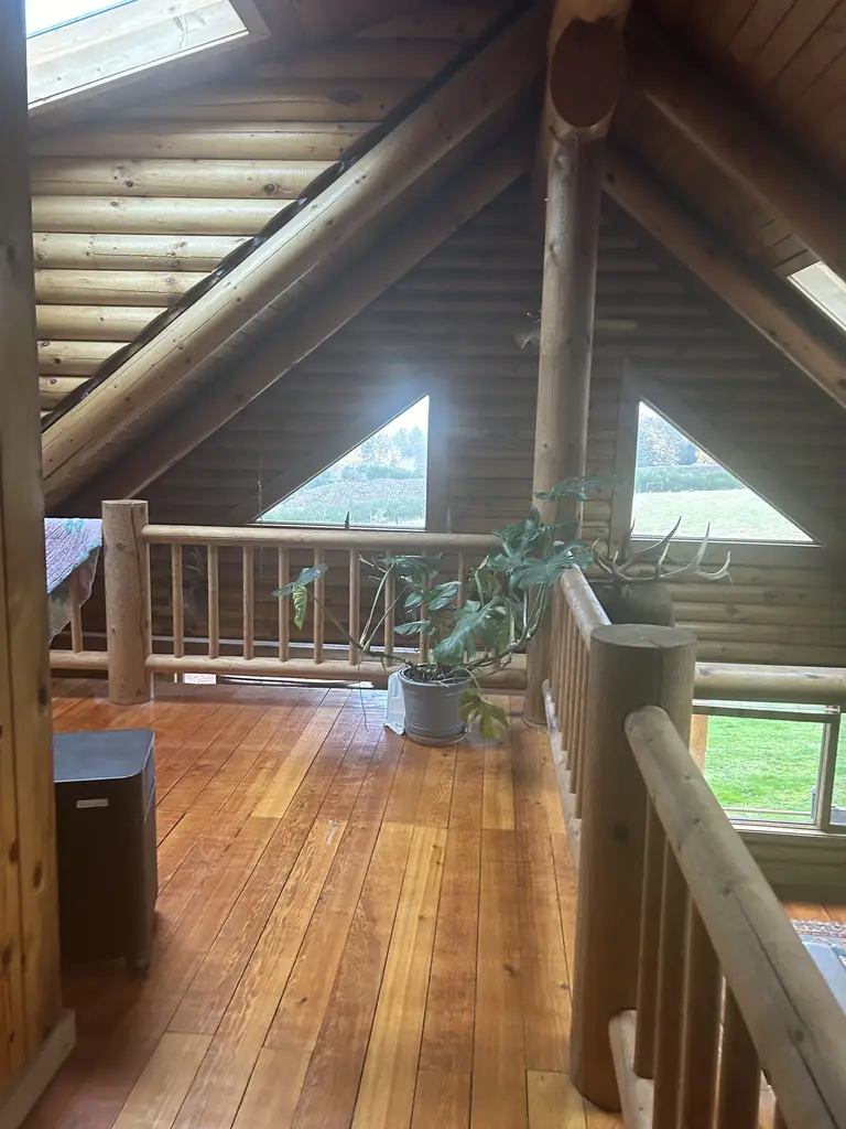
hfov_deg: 53.1
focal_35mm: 26
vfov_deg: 67.3
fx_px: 847
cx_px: 423
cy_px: 564
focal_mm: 5.7
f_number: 1.5
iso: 250
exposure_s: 1/60
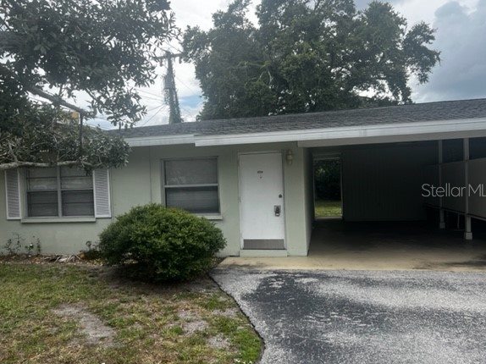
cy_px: 190
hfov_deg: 61.6
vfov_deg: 48.2
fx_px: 407
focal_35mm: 29
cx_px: 230
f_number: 1.5
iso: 50
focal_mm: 5.7
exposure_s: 1/1326
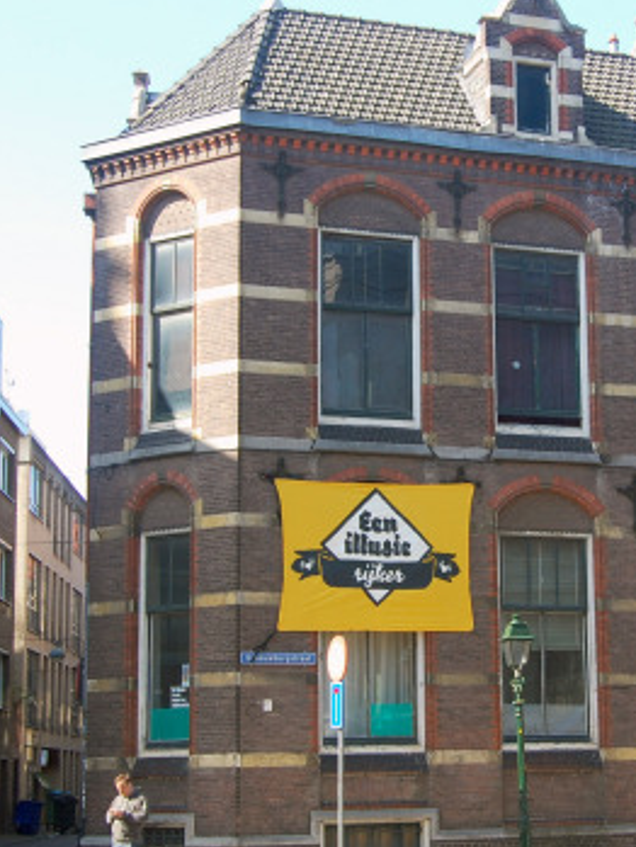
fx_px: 1812
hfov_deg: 19.7
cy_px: 439
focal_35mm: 74
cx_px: 498
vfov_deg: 26.3
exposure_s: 1/160
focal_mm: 28
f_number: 6.3
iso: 200
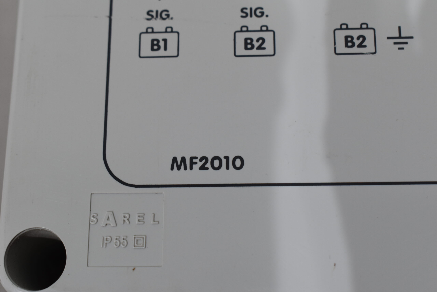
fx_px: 728
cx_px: 218
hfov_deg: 33.4
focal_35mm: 60
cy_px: 146
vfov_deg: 22.6
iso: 360
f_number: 8
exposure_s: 1/60
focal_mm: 40
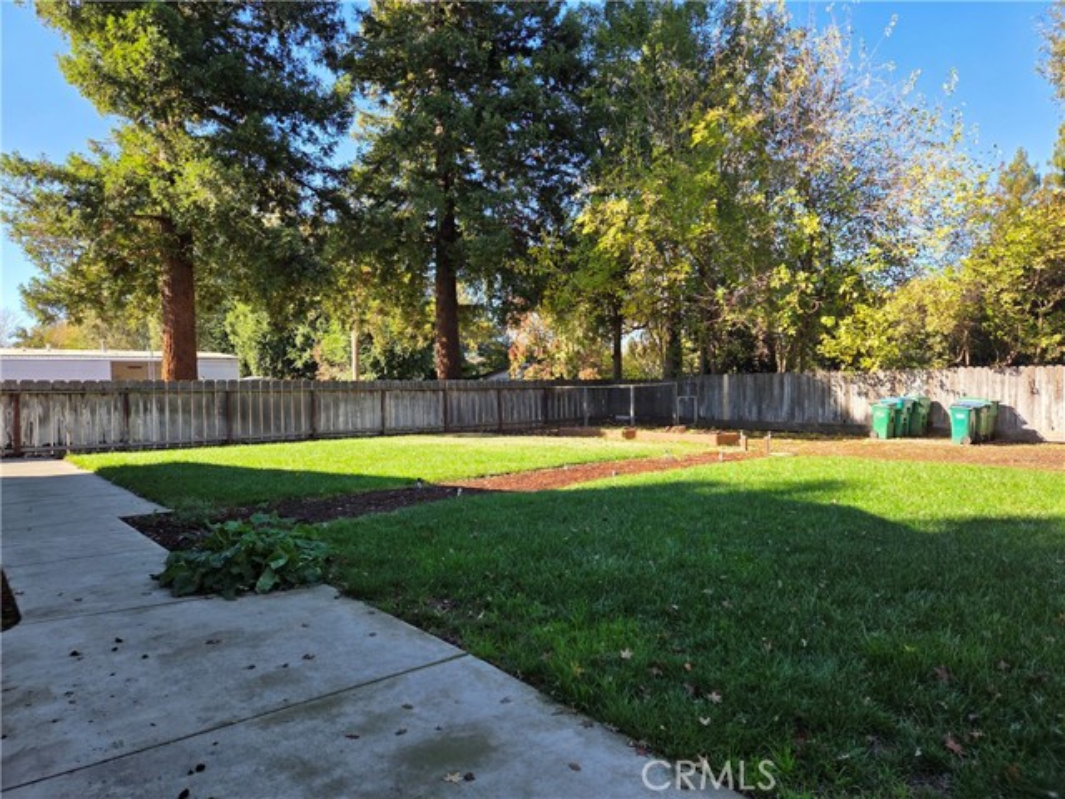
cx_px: 532
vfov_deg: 58.9
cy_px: 400
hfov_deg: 73.9
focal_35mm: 23
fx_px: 708
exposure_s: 1/1255
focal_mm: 5.4
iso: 80
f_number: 1.8
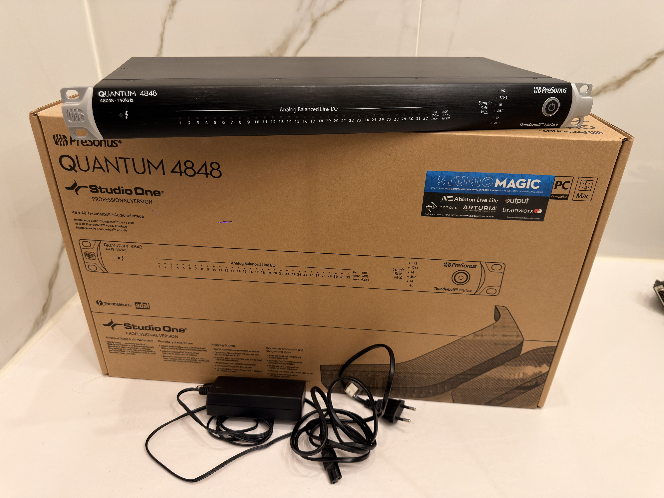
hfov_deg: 71.6
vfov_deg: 56.8
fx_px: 460
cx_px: 332
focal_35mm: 24
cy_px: 249
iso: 100
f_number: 1.78
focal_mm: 6.76
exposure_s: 1/50
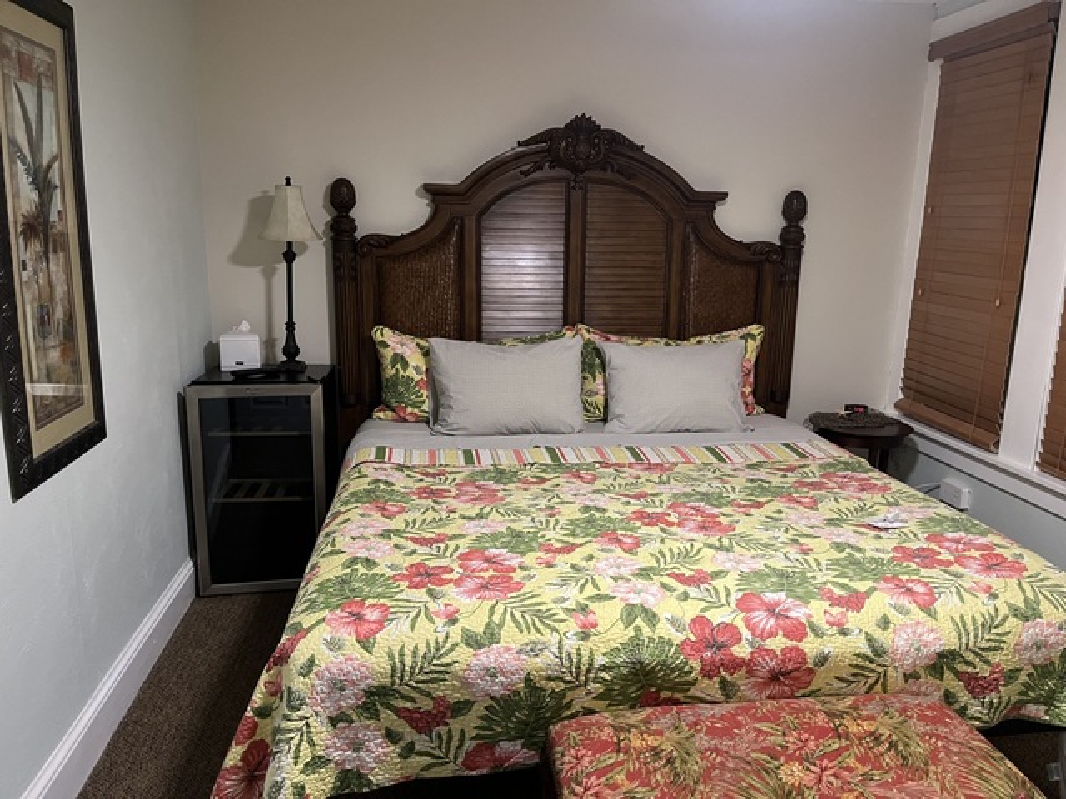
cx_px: 533
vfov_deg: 53.1
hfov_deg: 67.3
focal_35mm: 26
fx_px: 801
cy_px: 400
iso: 400
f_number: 1.6
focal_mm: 5.1
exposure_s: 1/60
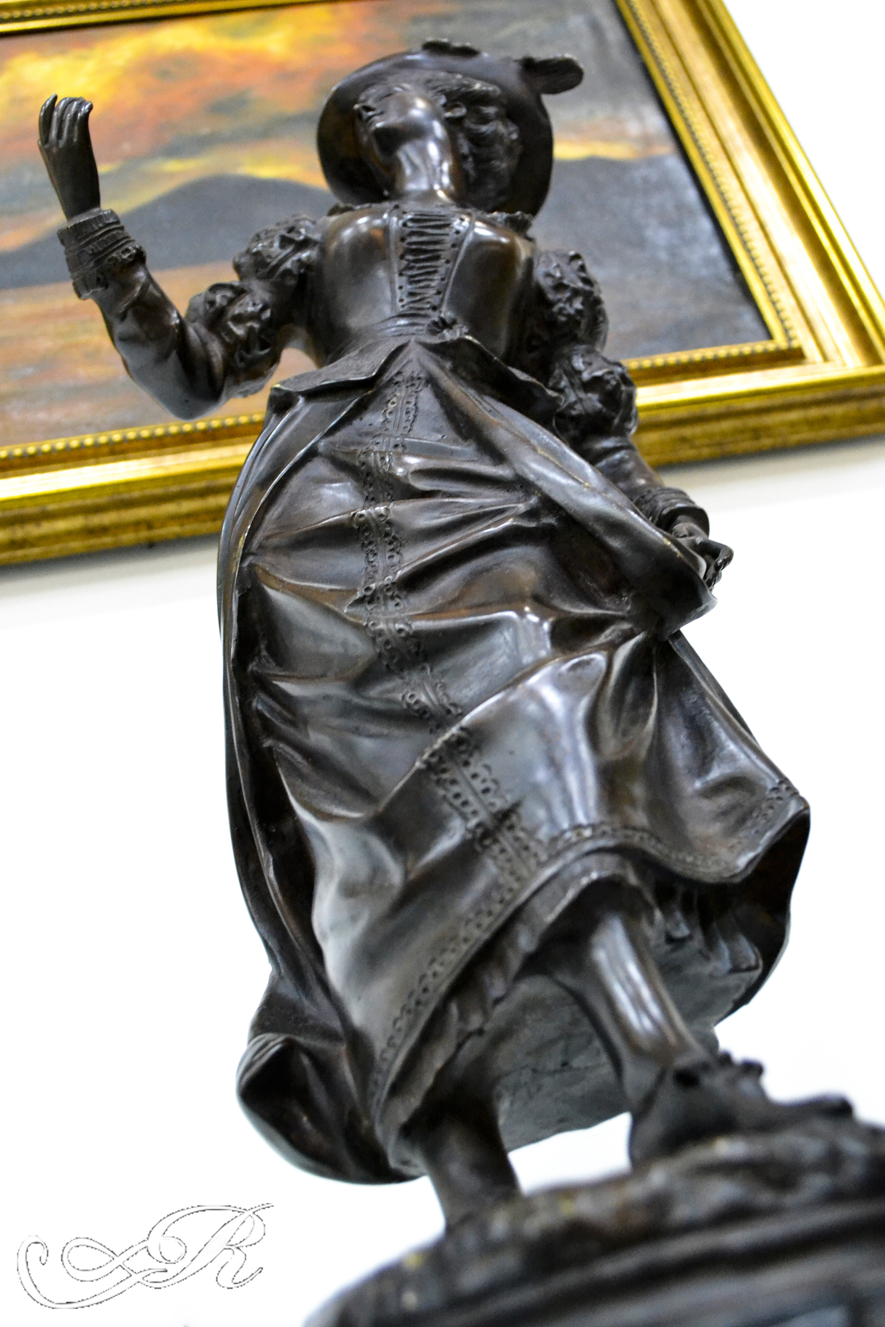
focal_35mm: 33
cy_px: 664
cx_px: 442
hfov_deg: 40.0
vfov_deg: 57.2
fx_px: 1217
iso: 3200
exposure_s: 1/60
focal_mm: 22
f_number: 5.6
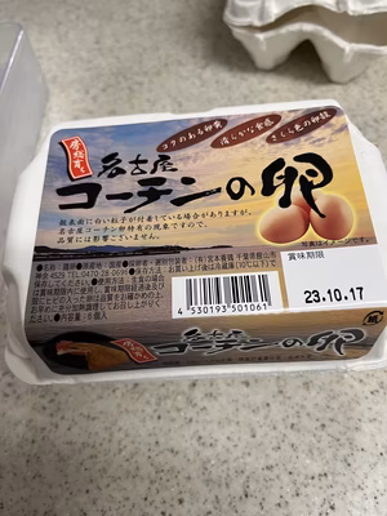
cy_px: 258
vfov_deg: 67.3
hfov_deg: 53.1
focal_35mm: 26
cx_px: 194
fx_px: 388
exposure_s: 1/50
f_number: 1.6
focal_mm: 5.1
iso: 64
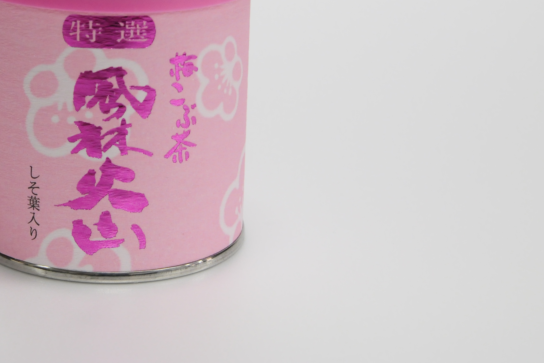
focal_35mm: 133
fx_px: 2010
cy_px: 76
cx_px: 118
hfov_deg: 15.3
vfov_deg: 10.3
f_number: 6.3
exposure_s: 1/60
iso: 1000
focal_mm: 50
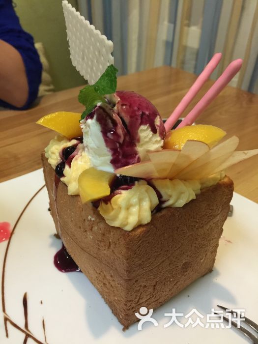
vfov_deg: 61.7
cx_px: 129
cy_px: 172
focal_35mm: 29
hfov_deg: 48.2
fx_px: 288
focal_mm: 4.15
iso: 125
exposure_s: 1/10
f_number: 2.2
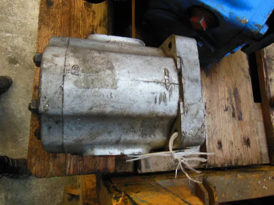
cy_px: 102
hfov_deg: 69.4
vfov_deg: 54.9
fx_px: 198
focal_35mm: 25
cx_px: 137
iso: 400
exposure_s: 1/20
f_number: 3.5
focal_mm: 4.5
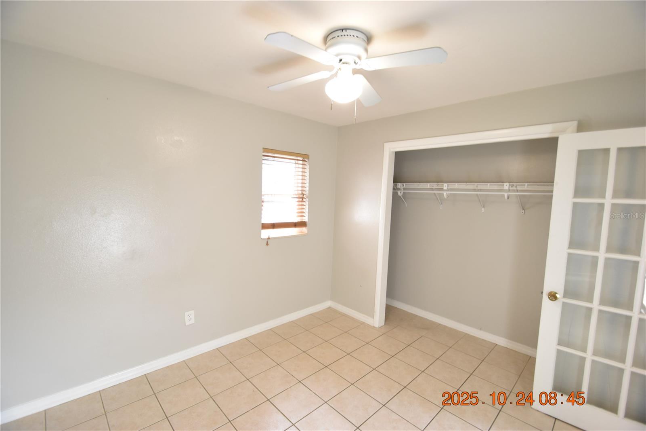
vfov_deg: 77.3
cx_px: 323
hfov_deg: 100.4
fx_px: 269
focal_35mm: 15
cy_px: 216
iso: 800
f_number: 3.5
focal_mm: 10
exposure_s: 1/30
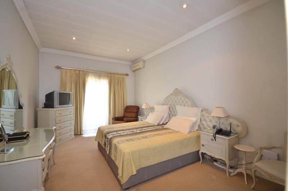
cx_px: 144
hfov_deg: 100.5
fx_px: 120
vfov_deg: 77.1
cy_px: 96
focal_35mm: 15
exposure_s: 1/60
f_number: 4
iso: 640
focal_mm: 10
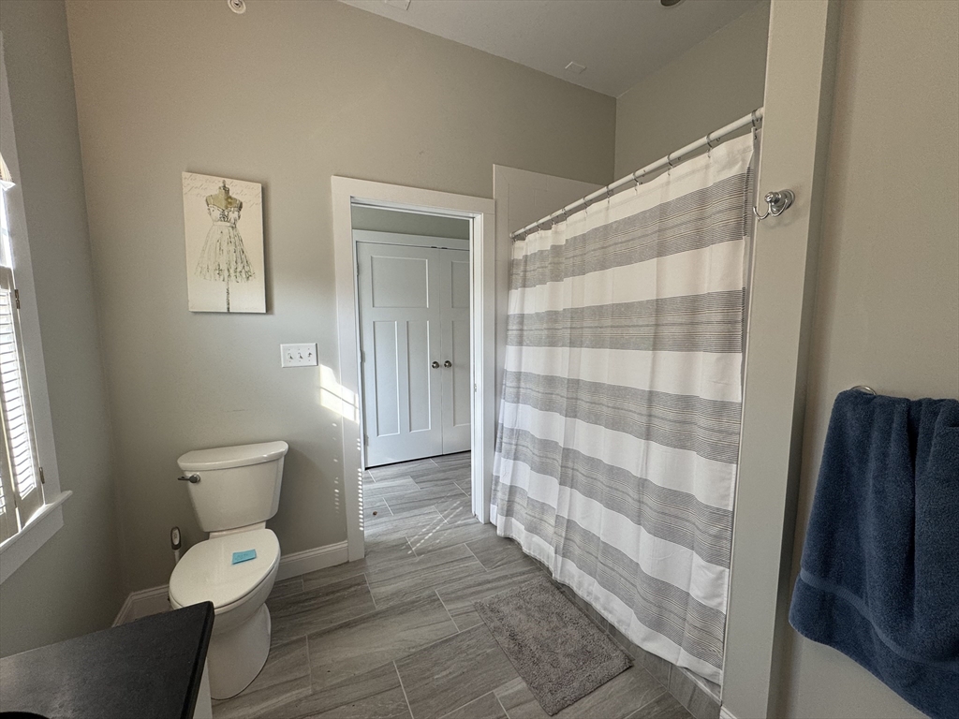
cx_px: 480
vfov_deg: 85.7
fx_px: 388
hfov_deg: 102.1
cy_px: 360
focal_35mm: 14
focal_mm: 2.22
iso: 100
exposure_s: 1/120
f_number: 2.2
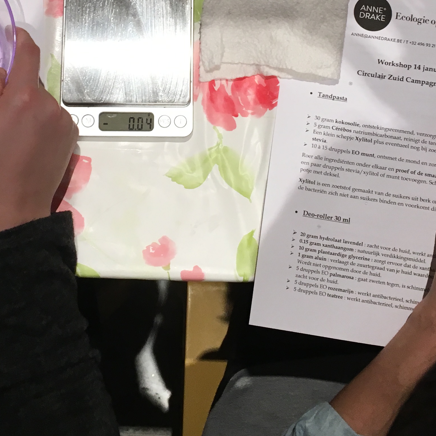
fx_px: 955
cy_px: 56
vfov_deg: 25.1
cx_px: 170
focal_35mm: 67
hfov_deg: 25.7
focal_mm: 4.15
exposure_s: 1/33
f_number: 2.2
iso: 40
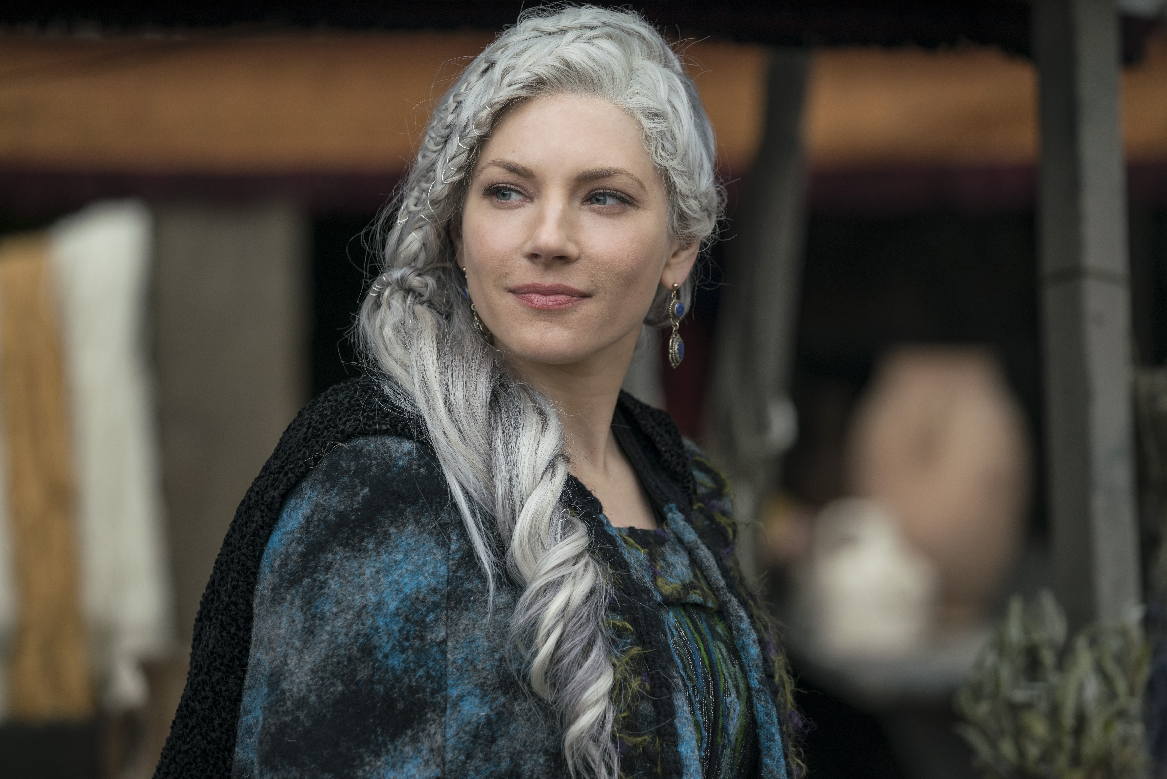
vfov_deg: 7.4
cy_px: 390
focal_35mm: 186
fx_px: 6030
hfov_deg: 11.1
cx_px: 584
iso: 640
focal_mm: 186
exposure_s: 1/400
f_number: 4
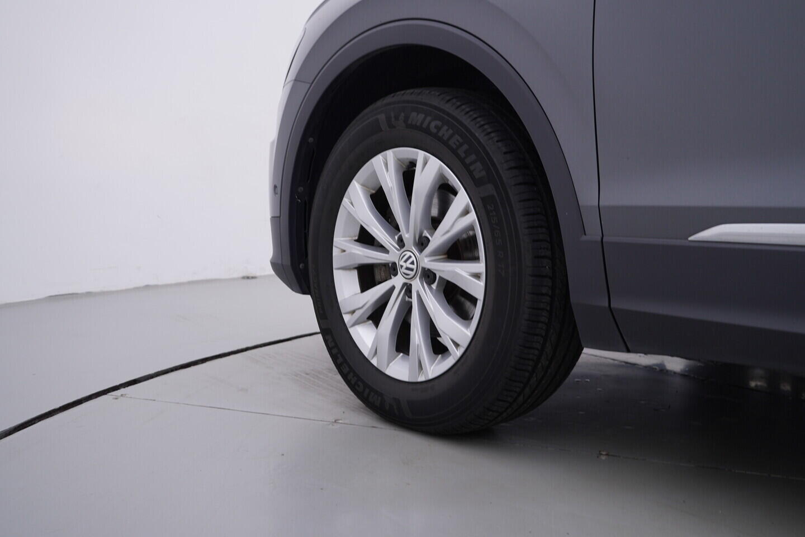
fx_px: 805
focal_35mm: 36
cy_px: 268
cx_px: 402
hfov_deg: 53.1
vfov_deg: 36.9
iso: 125
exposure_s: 1/80
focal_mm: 24
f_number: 4
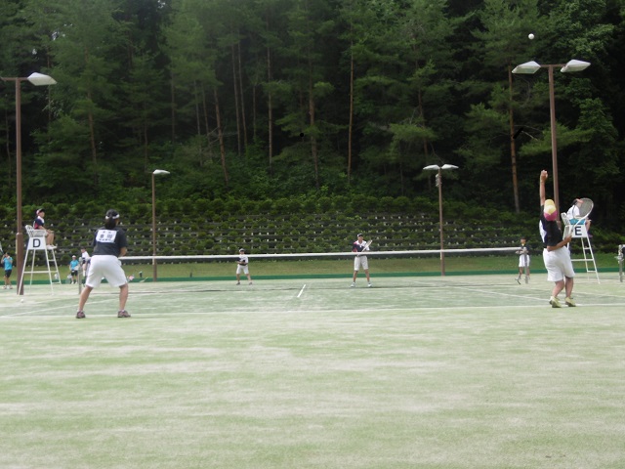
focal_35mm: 43
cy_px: 234
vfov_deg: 33.6
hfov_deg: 43.9
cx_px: 312
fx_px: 776
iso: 100
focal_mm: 7.7
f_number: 3.8
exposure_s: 1/250
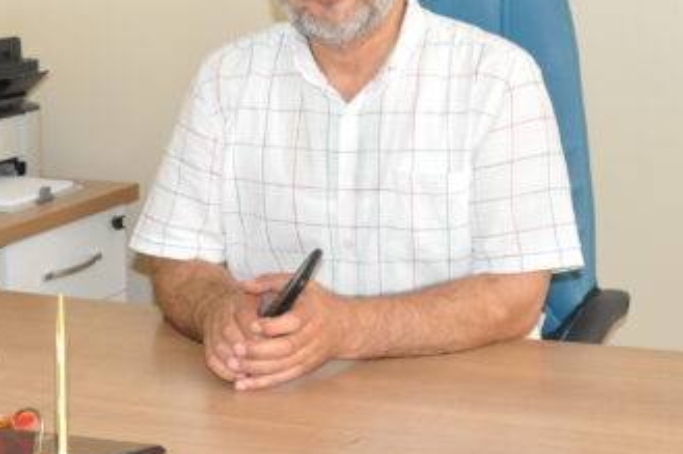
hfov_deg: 24.2
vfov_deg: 16.1
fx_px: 1593
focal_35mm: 84
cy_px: 79
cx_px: 289
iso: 1000
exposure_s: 1/40
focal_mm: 24
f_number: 3.8
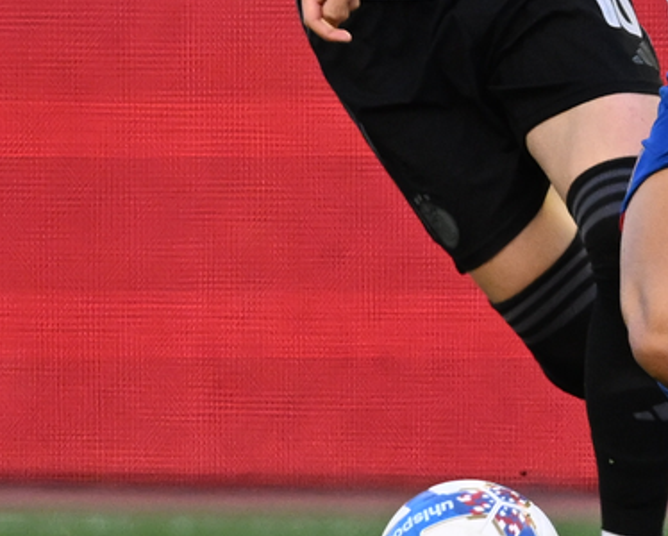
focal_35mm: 1283
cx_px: 477
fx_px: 25392
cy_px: -26
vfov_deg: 1.2
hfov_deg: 1.5
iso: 1600
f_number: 4
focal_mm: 400
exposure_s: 1/1000
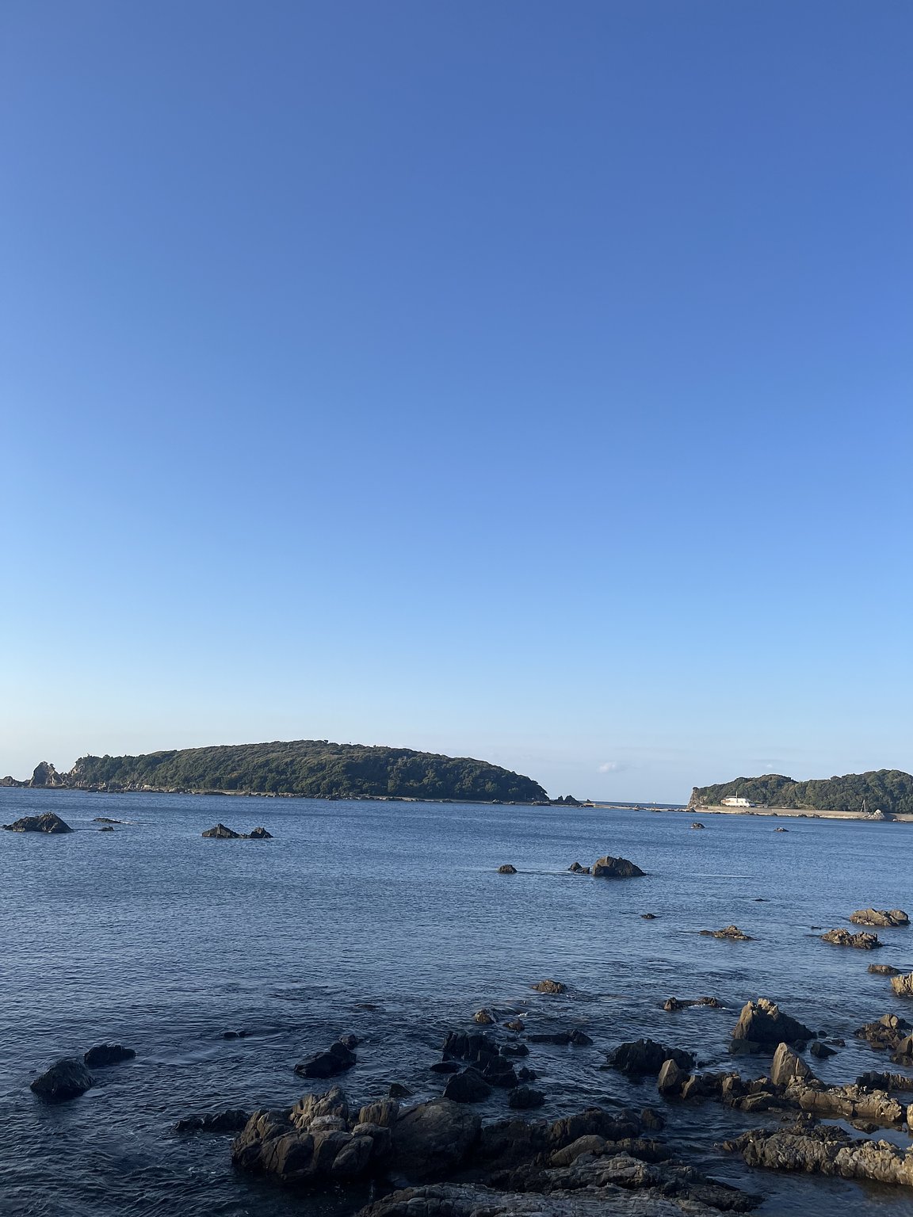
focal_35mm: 26
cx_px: 456
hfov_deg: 53.1
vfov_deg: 67.3
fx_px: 914
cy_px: 608
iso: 50
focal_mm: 5.1
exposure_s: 1/2825
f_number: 1.6
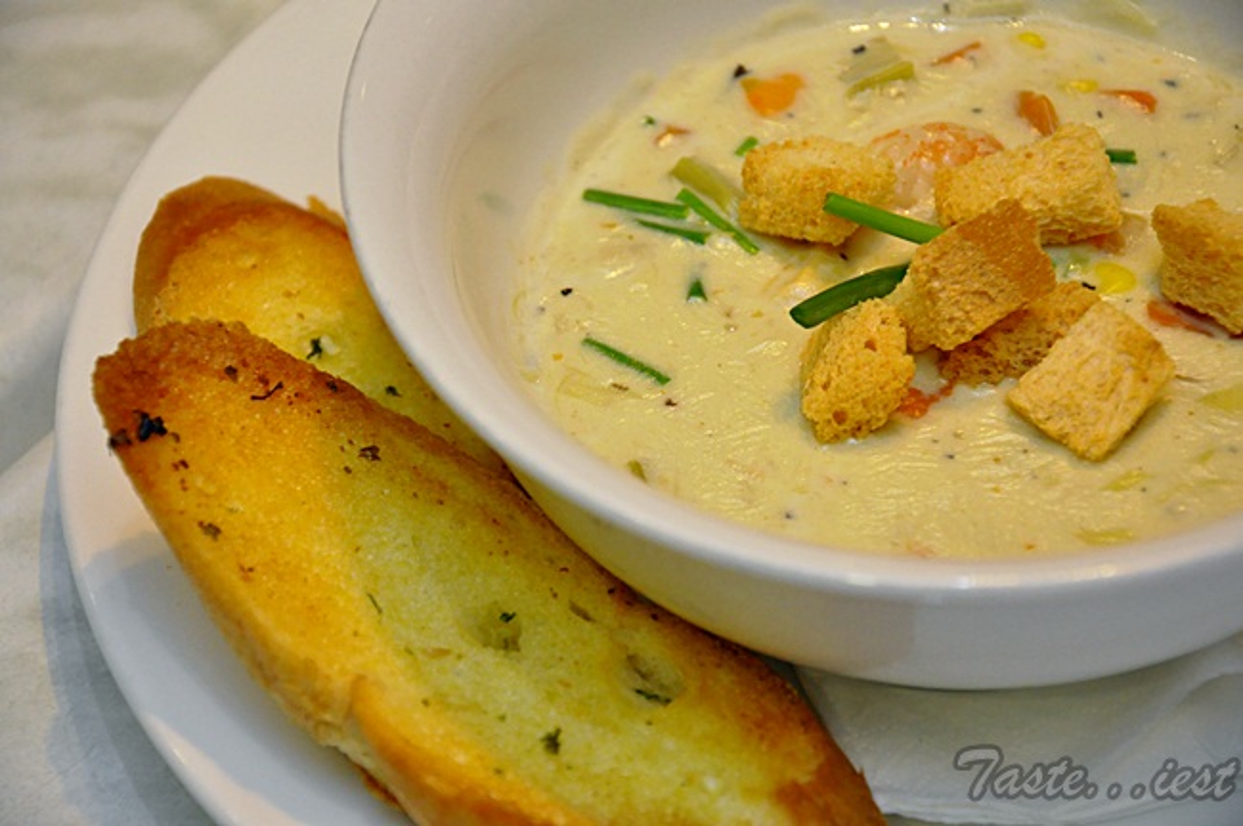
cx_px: 622
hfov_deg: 15.2
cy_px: 413
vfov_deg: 10.1
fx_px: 4656
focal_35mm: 135
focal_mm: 90
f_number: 5.6
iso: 2000
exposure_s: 1/60
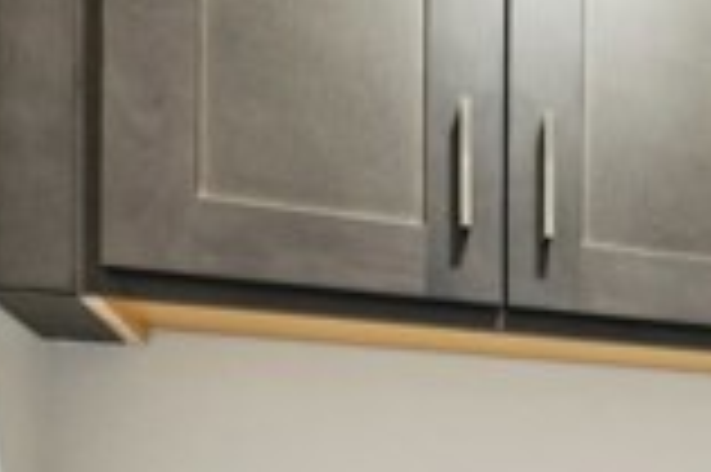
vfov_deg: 19.7
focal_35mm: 65
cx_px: 1084
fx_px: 1282
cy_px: 553
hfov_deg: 24.0
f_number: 8
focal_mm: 16
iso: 400
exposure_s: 1/8
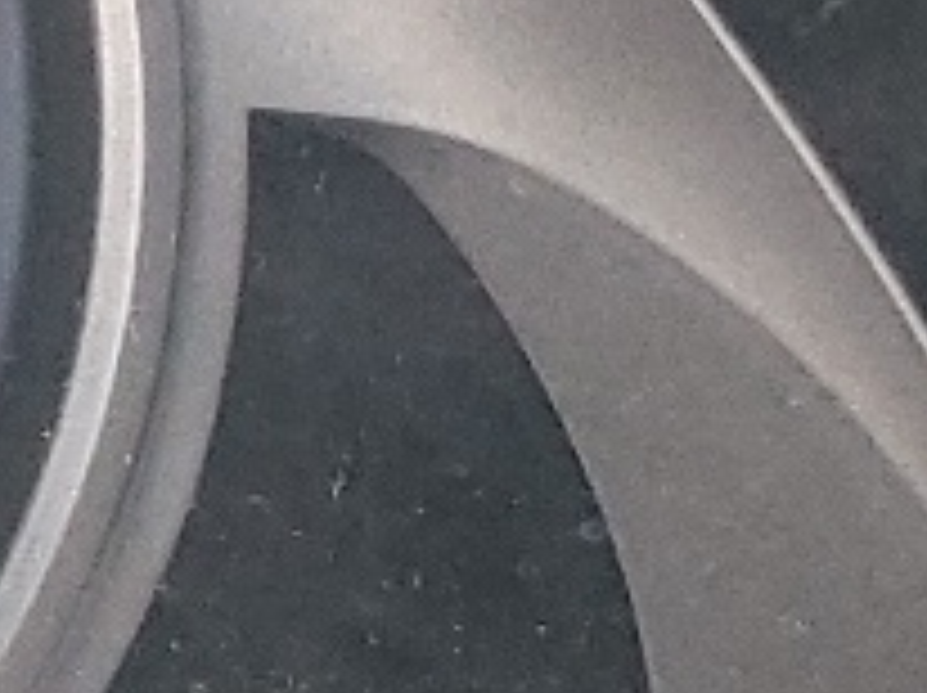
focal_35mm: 202
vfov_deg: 7.3
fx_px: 5403
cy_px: 126
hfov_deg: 7.5
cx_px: -2524
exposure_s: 1/60.2
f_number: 1.5
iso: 168
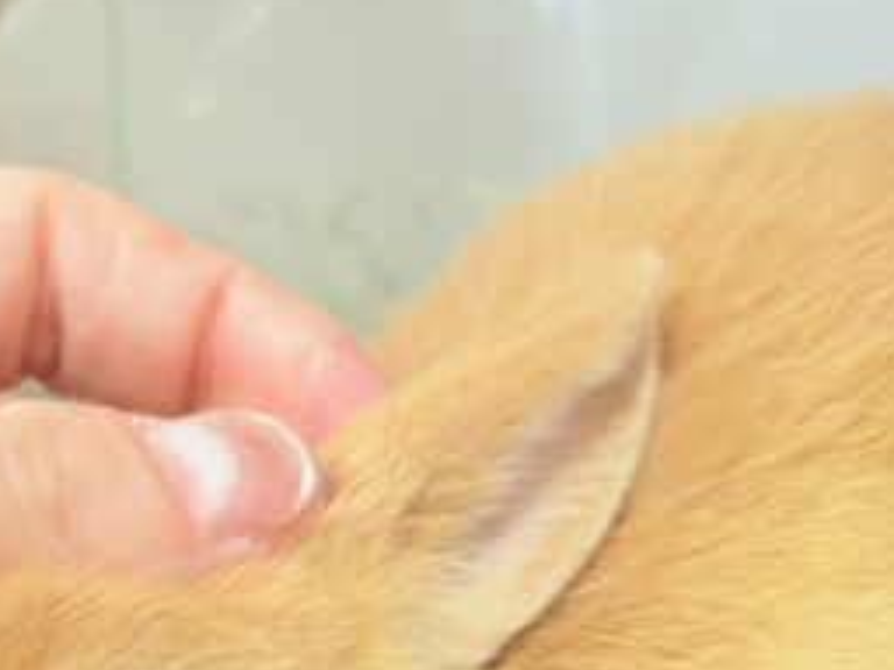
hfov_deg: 15.2
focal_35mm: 130
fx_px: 3357
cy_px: 817
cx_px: 356
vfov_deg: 11.2
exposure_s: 1/50
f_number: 1.6
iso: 160
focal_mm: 5.96
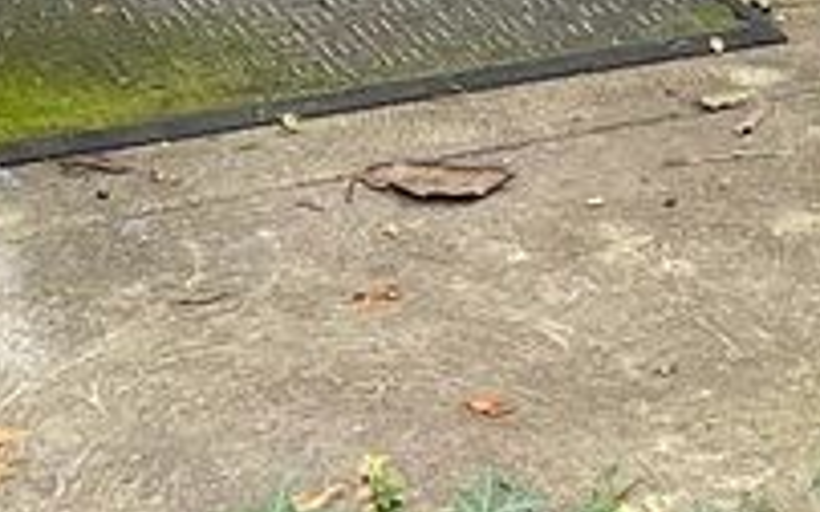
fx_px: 4579
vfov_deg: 5.5
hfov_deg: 10.2
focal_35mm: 205
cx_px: 686
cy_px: -1579
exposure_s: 1/656
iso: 32
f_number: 1.6
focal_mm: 5.1
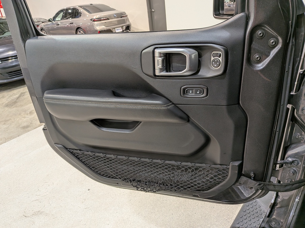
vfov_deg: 56.8
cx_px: 152
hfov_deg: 71.6
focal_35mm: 24
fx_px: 211
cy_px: 114
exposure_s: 1/100
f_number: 1.7
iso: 115
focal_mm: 4.53
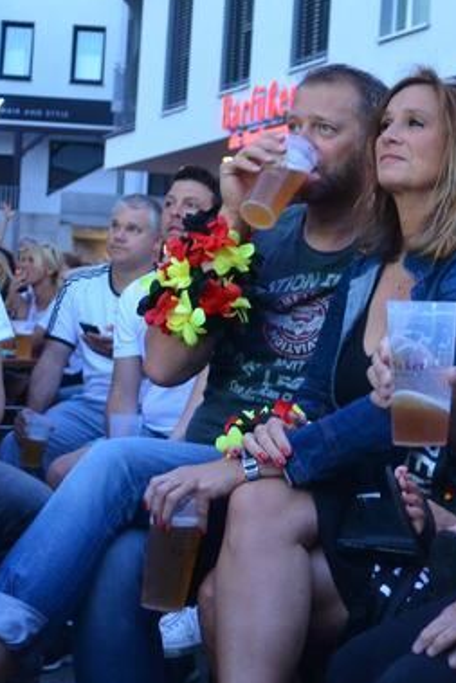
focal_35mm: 79
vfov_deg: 25.7
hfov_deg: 16.3
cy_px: 328
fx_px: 1500
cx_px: 604
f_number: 2.8
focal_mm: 20
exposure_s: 1/40
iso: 800
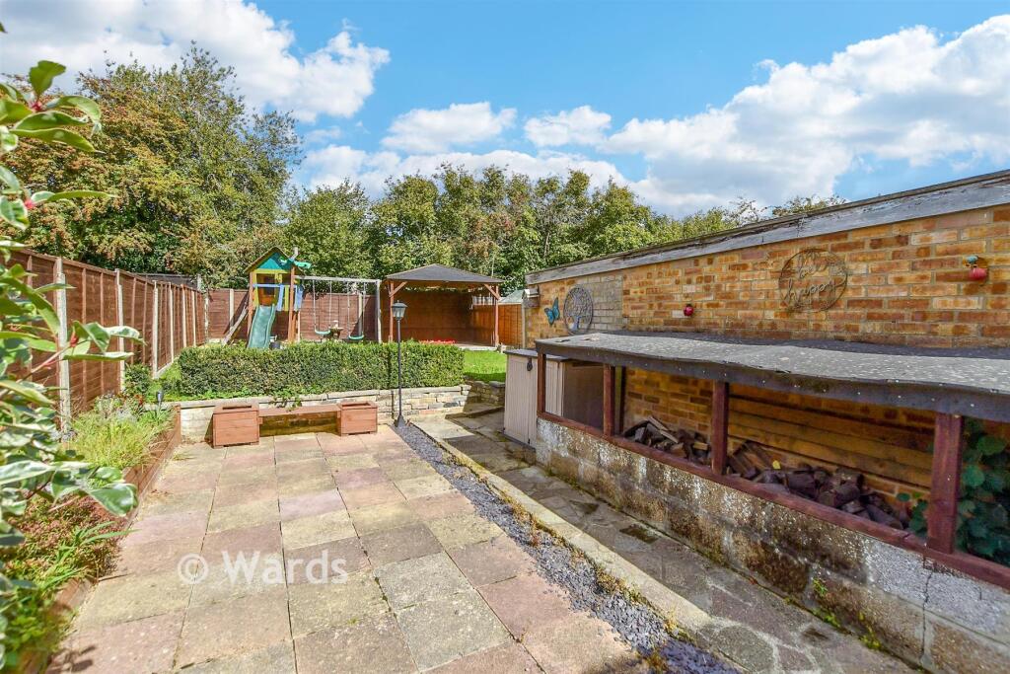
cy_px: 337
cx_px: 505
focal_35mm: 15
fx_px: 421
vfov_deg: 77.3
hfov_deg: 100.4
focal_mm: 10
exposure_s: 1/1250
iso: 320
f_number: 8
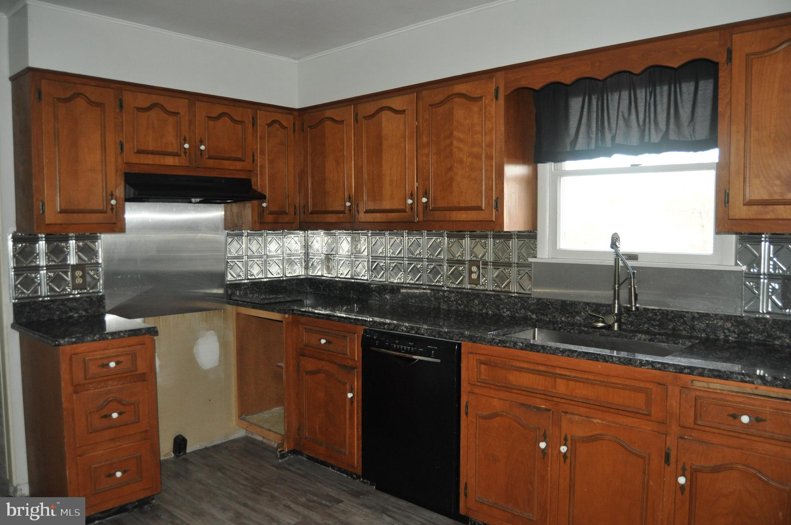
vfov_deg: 47.8
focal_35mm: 27
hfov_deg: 67.4
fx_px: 592
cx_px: 396
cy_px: 262
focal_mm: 18
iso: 800
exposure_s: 1/60
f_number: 3.5
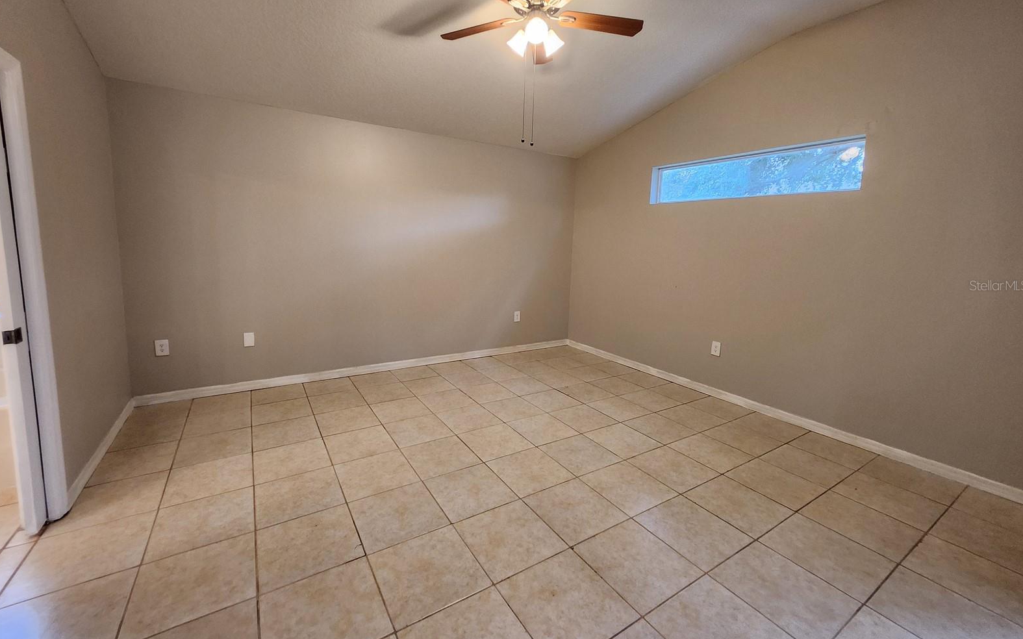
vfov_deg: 78.4
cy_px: 285
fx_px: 390
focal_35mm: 14
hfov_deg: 105.3
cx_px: 511
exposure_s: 1/40
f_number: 2.2
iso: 320
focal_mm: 1.74
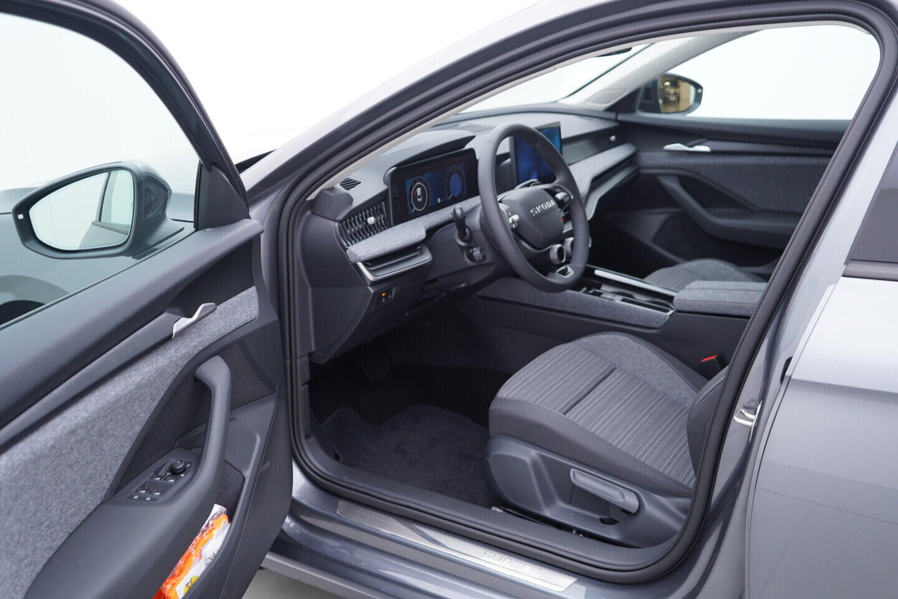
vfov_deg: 36.9
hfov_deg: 53.1
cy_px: 300
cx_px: 449
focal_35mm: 36
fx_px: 898
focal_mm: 24
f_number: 2.8
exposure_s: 1/40
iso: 125
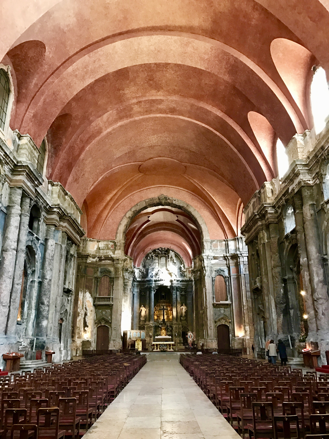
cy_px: 220
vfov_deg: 63.4
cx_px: 164
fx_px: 355
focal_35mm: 28
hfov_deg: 49.7
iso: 100
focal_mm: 3.99
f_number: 1.8
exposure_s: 1/16
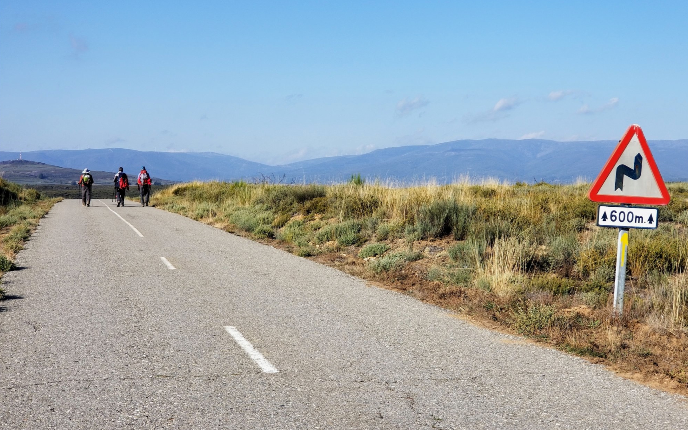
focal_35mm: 56
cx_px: 347
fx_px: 1050
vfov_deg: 23.1
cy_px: 204
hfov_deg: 36.3
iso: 25
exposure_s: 1/782
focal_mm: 6
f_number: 2.4
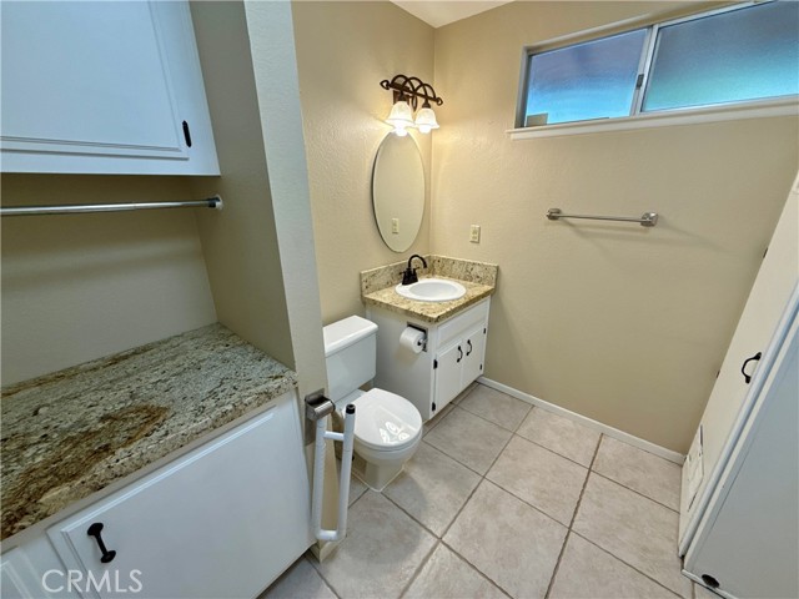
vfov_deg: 85.7
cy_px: 300
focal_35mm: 14
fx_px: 323
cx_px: 400
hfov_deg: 102.1
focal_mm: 2.22
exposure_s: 1/120
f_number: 2.2
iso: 100
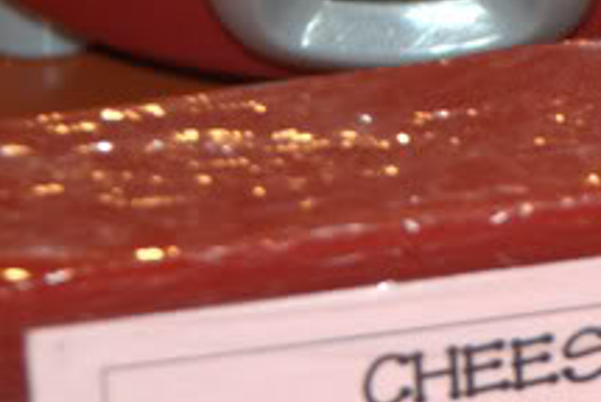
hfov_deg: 5.4
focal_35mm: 371
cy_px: 399
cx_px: 1227
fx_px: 6202
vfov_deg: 3.7
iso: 200
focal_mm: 52
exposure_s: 1/60
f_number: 5
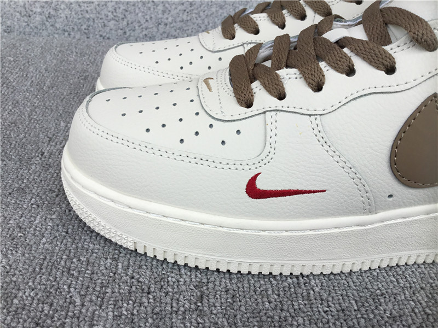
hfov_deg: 58.4
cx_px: 219
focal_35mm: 31
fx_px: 392
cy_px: 164
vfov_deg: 45.4
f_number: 2.4
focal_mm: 3.3
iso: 25
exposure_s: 1/947
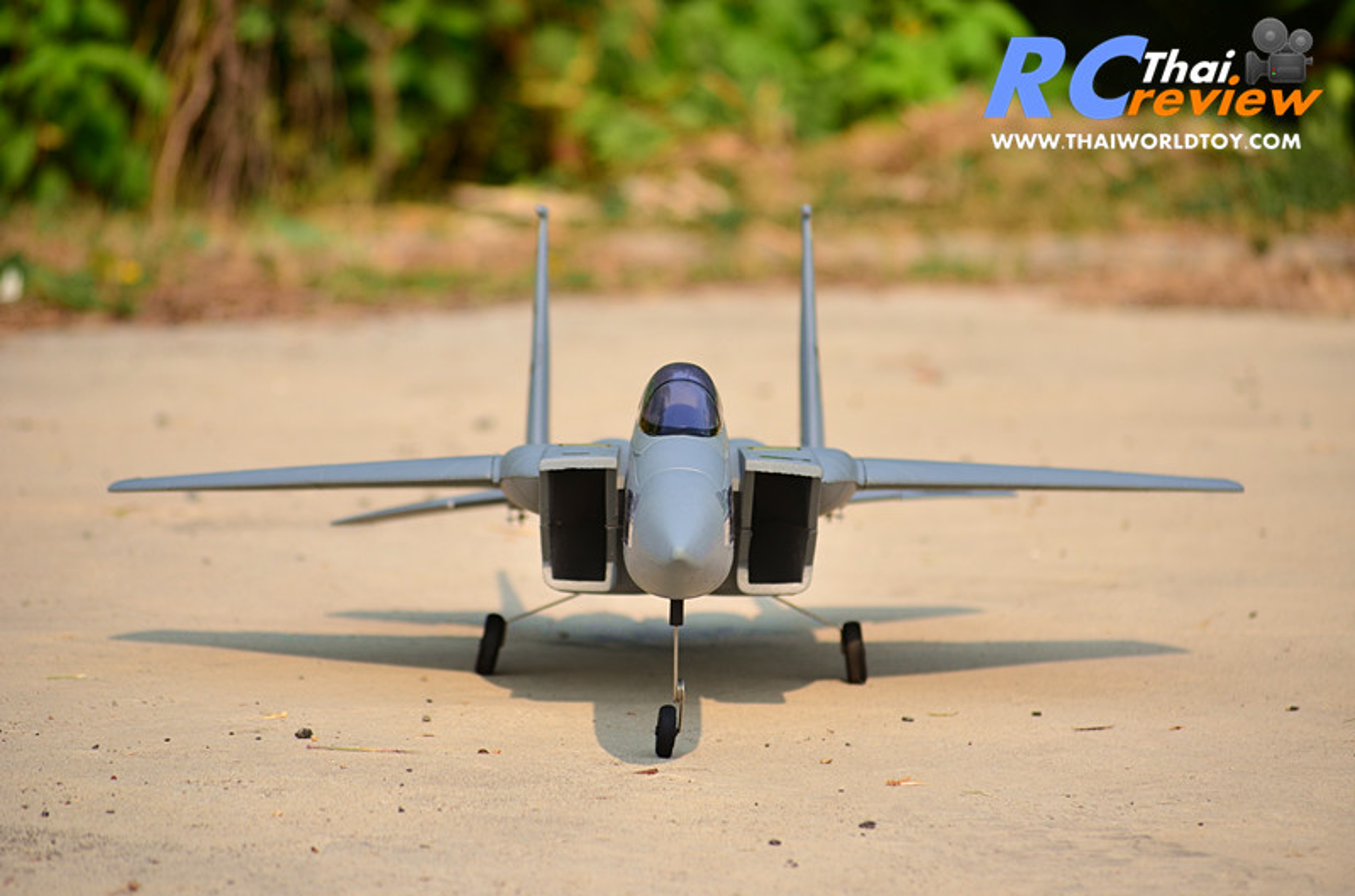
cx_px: 678
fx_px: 6532
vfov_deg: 7.8
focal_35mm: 174
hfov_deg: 11.8
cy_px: 448
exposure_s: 1/500
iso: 100
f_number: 5.6
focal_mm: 116
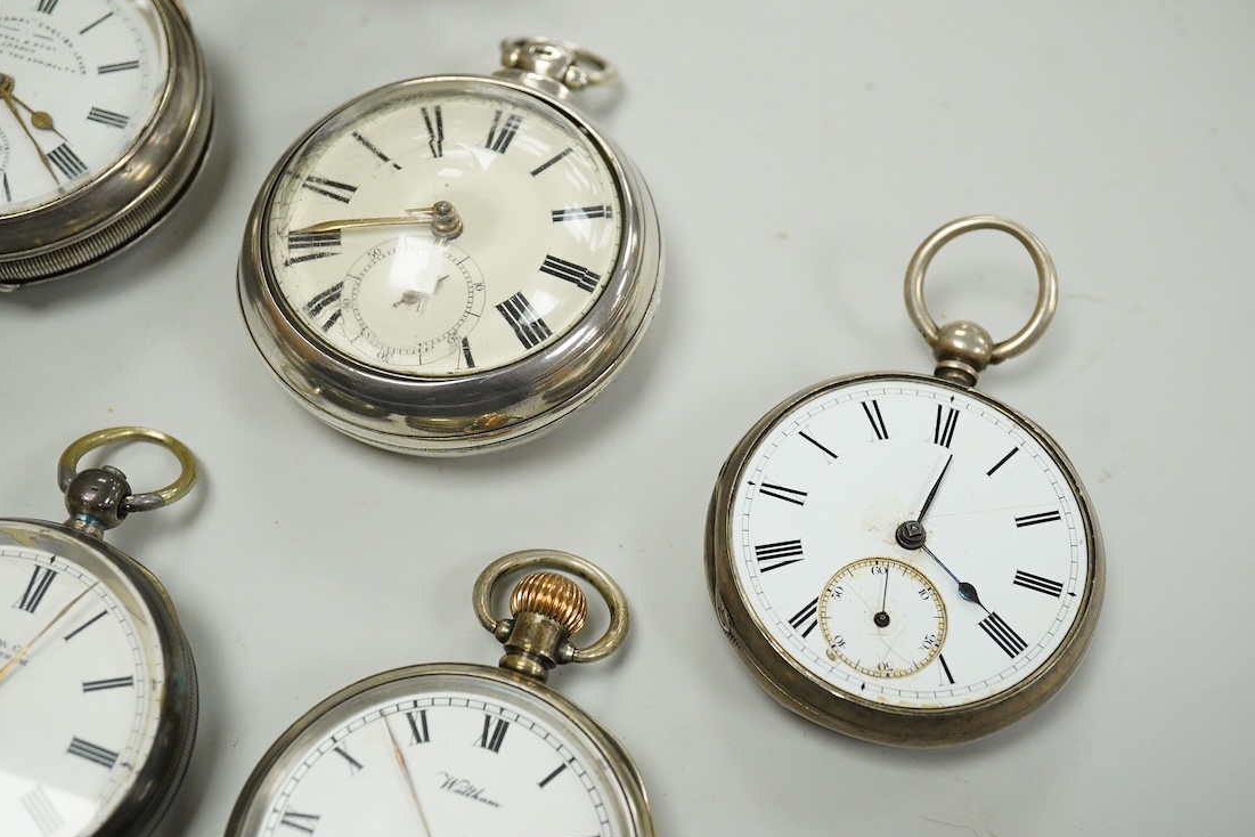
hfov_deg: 42.7
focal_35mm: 46
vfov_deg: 29.2
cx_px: 639
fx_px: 1603
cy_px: 418
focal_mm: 30
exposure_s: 1/400
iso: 3200
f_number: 9
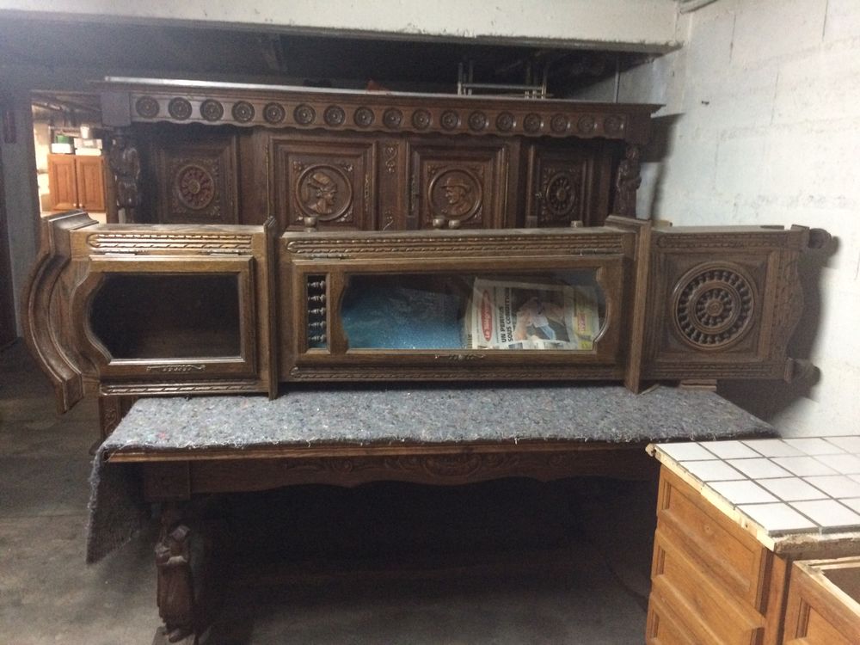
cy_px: 322
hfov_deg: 61.7
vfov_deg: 48.2
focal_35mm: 29
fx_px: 720
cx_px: 430
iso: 400
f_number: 2.2
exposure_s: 1/17
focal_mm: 4.15
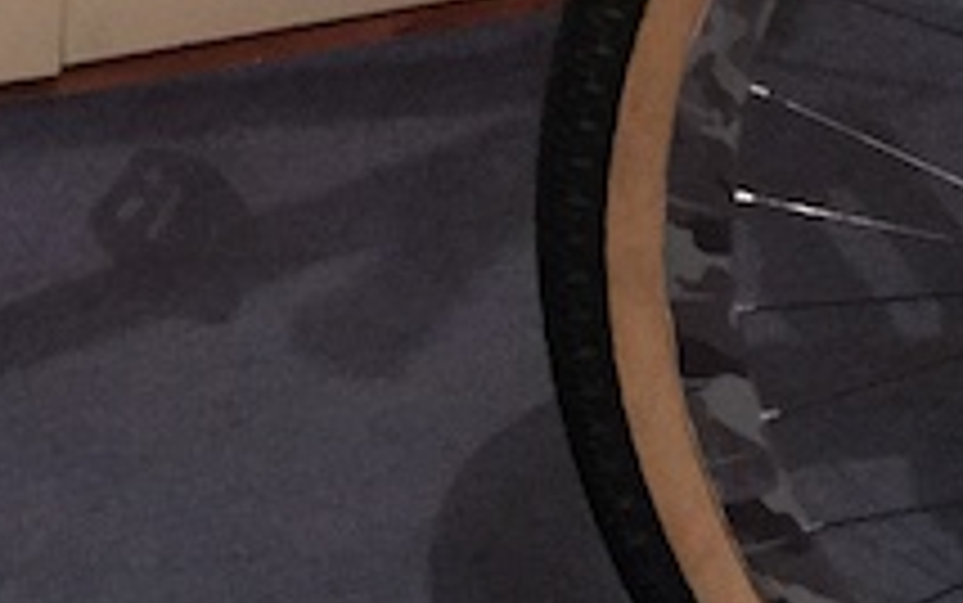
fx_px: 3020
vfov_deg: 10.9
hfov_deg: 18.0
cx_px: 256
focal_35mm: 115
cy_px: -378
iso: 400
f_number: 2.2
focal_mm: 4.15
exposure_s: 1/17
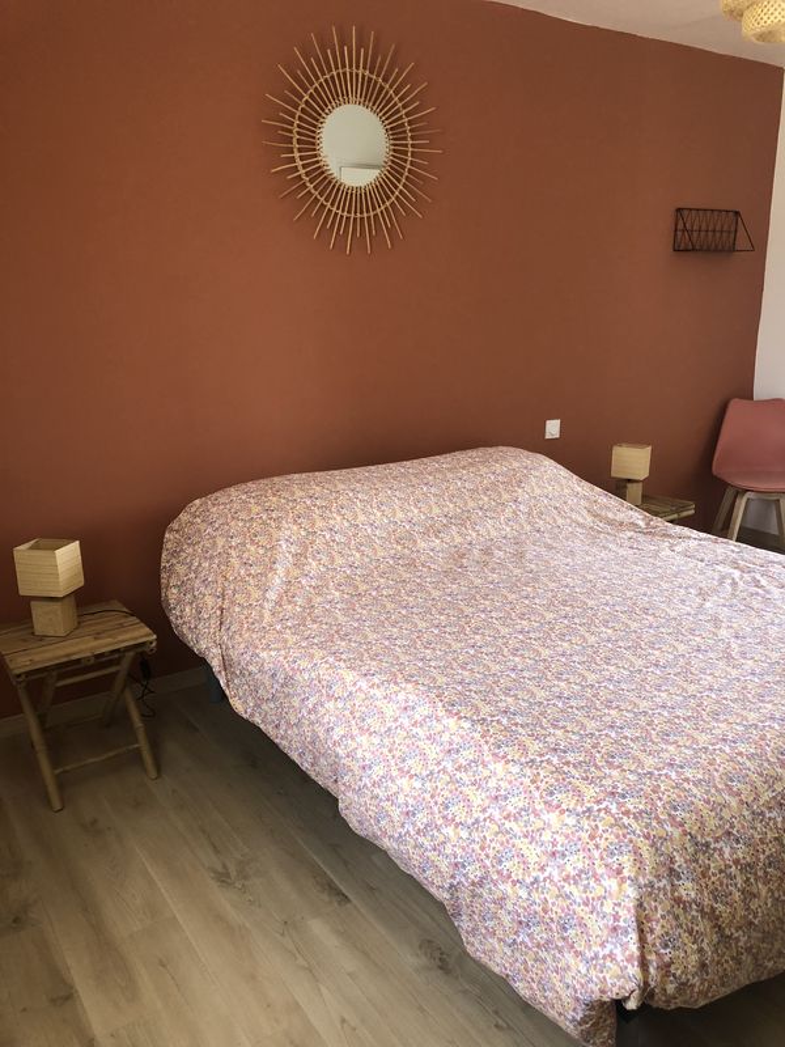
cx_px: 392
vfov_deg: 63.4
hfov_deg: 49.7
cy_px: 524
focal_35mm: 28
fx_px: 847
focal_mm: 3.99
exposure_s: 1/15
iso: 40
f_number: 1.8
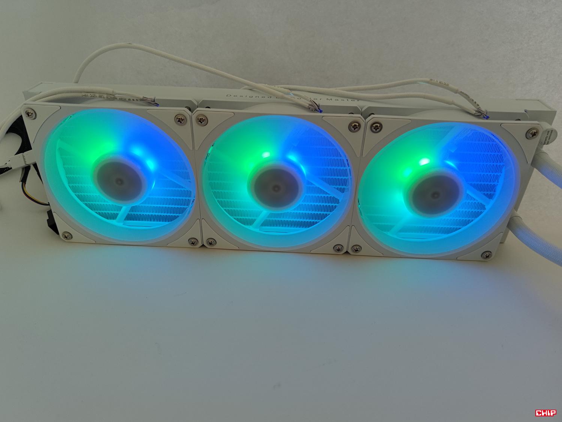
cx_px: 281
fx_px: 406
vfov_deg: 54.9
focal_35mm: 25
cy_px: 211
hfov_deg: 69.4
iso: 200
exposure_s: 1/89
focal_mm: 6.78
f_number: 1.85
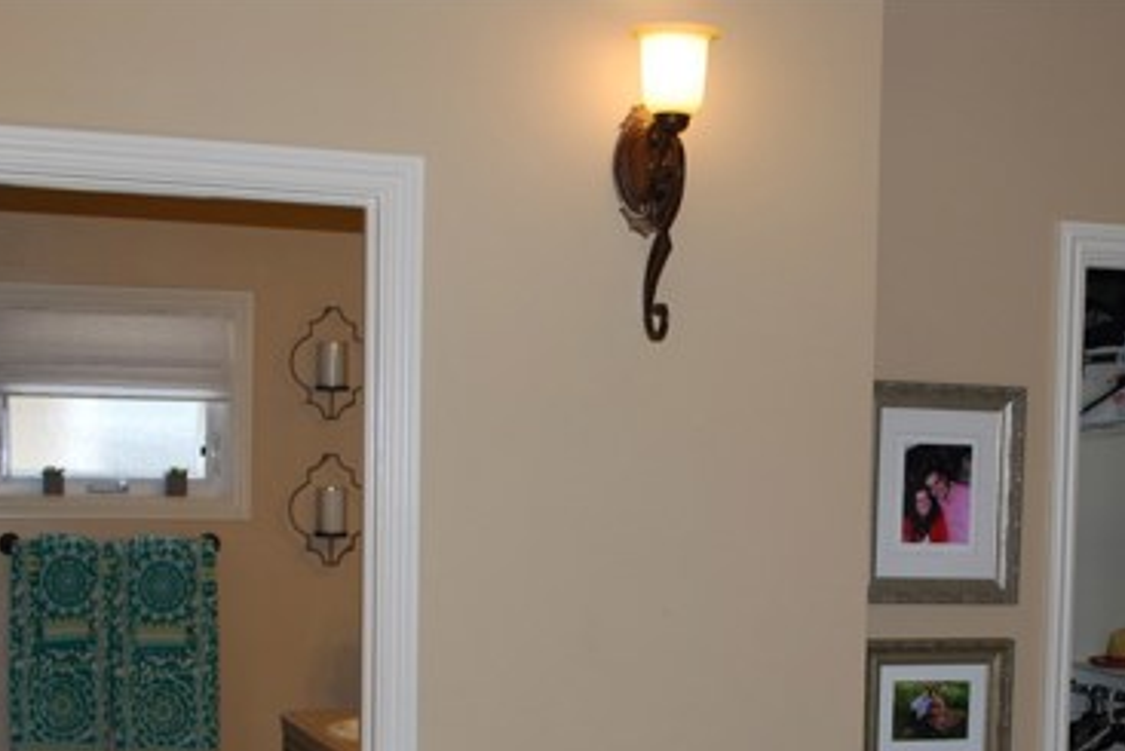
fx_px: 2126
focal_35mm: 68
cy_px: 647
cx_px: 687
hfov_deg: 29.6
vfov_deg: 19.7
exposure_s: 1/60
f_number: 4.2
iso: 200
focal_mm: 26
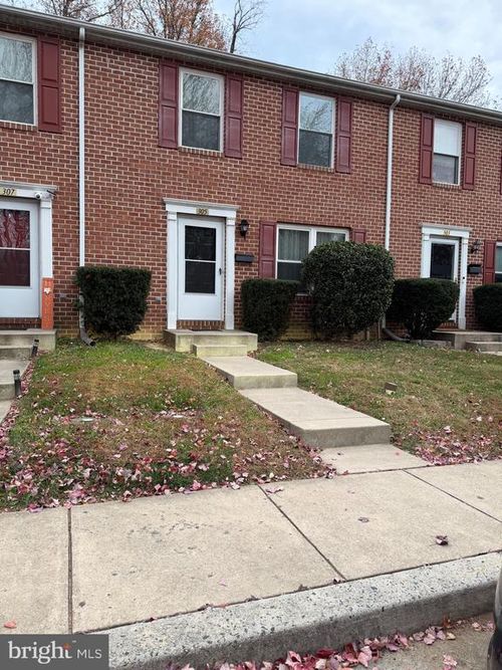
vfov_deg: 71.6
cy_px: 335
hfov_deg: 56.8
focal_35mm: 24
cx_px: 251
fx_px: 464
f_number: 1.78
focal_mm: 6.76
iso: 100
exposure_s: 1/100
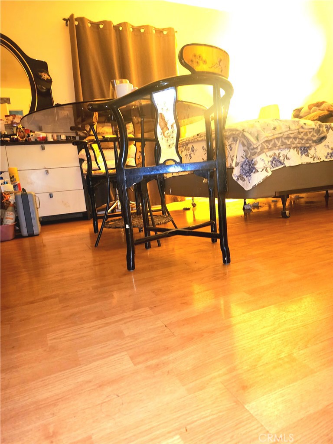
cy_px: 222
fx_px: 295
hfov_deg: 58.9
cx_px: 166
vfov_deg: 73.9
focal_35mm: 23
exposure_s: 1/8
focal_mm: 6.4
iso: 250
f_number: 1.8
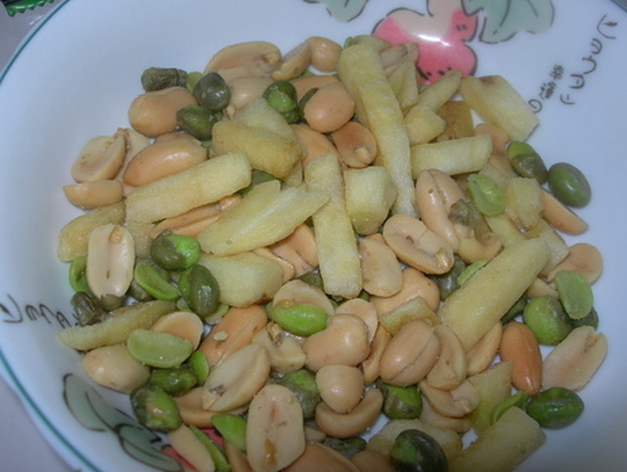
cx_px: 330
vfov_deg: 35.2
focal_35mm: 41
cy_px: 226
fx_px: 743
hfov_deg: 45.7
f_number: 4.8
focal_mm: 7.8
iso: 50
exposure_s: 1/60.1
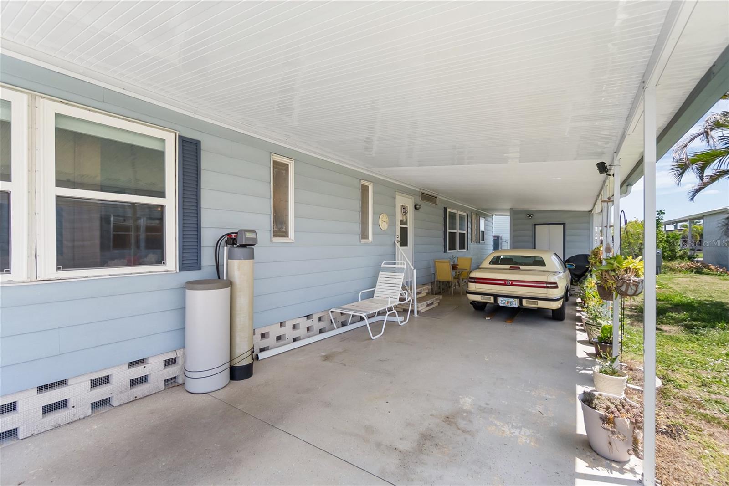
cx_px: 364
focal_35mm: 15
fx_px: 304
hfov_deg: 100.4
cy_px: 243
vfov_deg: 77.3
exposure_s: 1/125
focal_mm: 10
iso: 200
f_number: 5.6
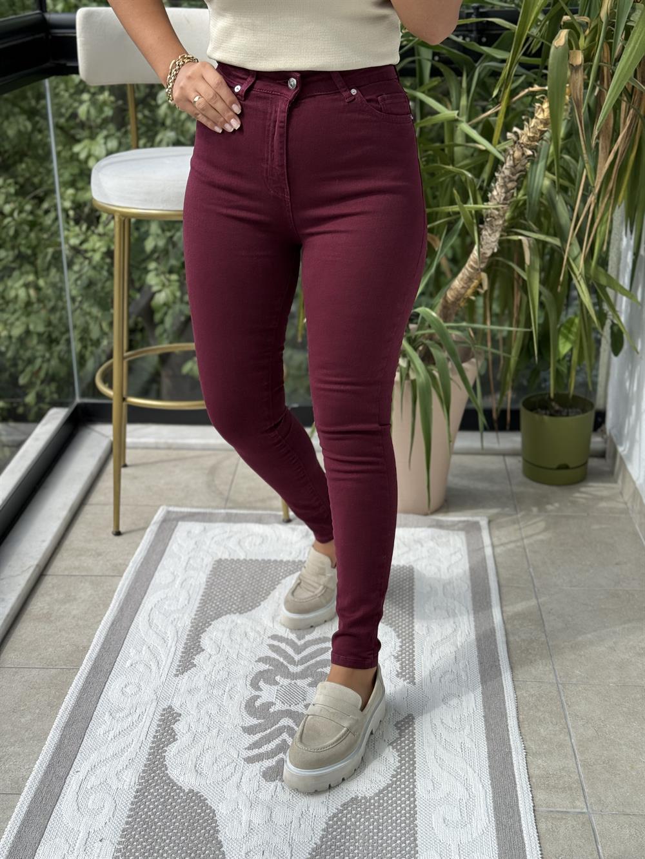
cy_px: 430
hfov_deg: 30.3
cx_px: 322
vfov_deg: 39.7
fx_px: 1192
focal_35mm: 48
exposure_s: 1/615
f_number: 1.78
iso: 64
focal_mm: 6.76
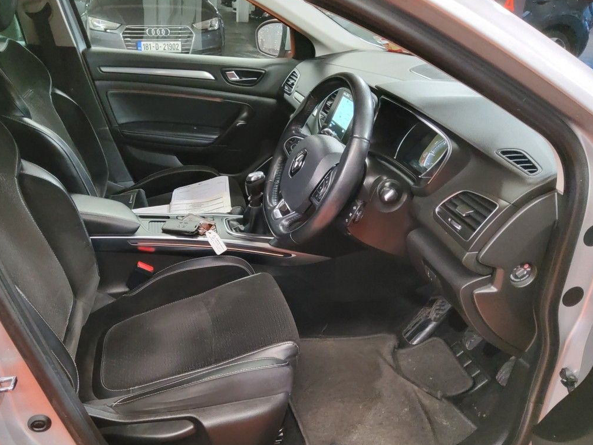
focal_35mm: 31
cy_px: 252
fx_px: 531
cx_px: 254
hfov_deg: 58.1
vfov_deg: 45.4
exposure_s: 1/50
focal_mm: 3.08
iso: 1250
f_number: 2
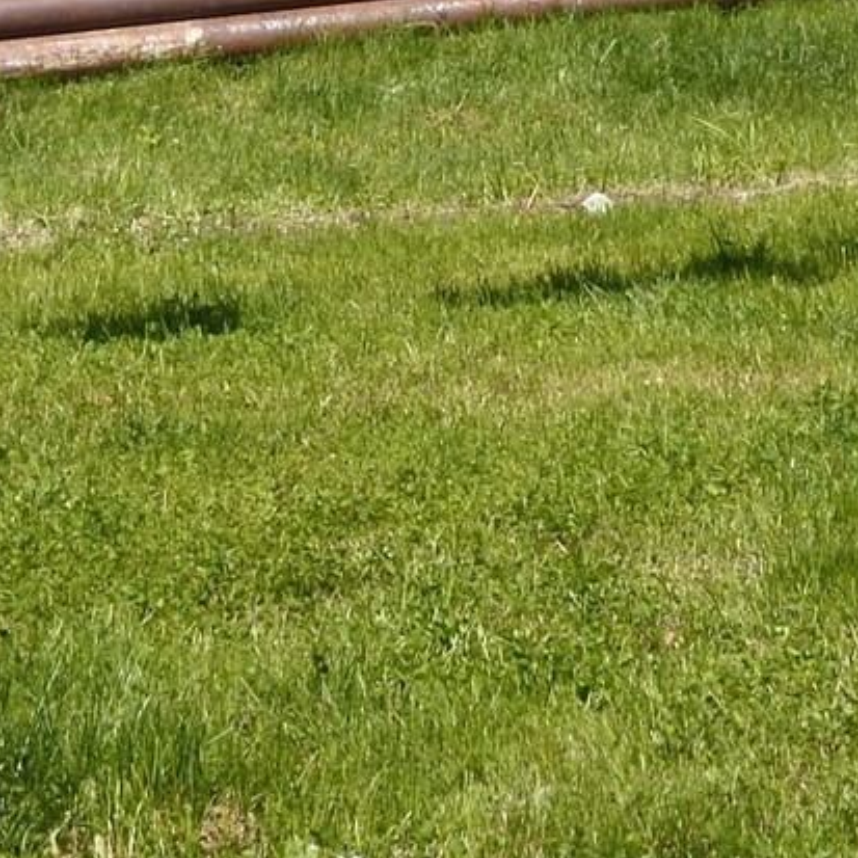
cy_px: -1500
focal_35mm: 173
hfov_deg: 10.1
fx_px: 4851
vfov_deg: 8.7
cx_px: 177
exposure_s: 1/250
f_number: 14
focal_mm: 35
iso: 200
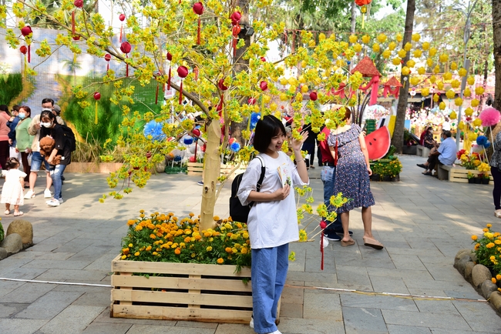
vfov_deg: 35.1
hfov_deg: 50.7
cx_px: 250
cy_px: 167
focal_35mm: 38
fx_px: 529
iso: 100
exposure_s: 1/100
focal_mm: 38
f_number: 5
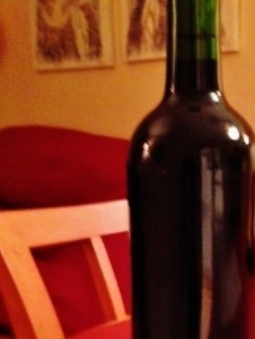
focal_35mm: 61
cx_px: 208
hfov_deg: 23.6
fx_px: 599
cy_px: 217
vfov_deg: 31.5
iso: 800
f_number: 2.4
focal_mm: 4.12
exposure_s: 1/15
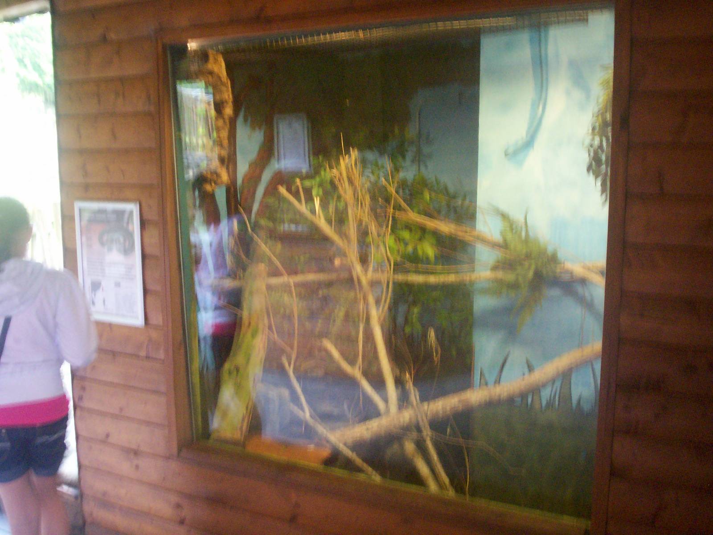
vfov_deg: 39.7
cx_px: 356
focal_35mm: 36
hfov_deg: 51.4
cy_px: 268
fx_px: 742
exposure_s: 1/8
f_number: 4.5
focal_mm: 5.9
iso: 247
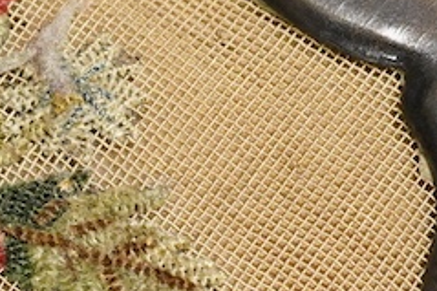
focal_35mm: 212
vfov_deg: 6.5
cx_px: -262
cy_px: 238
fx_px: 2572
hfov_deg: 9.4
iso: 2500
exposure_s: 1/250
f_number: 3.5
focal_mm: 30
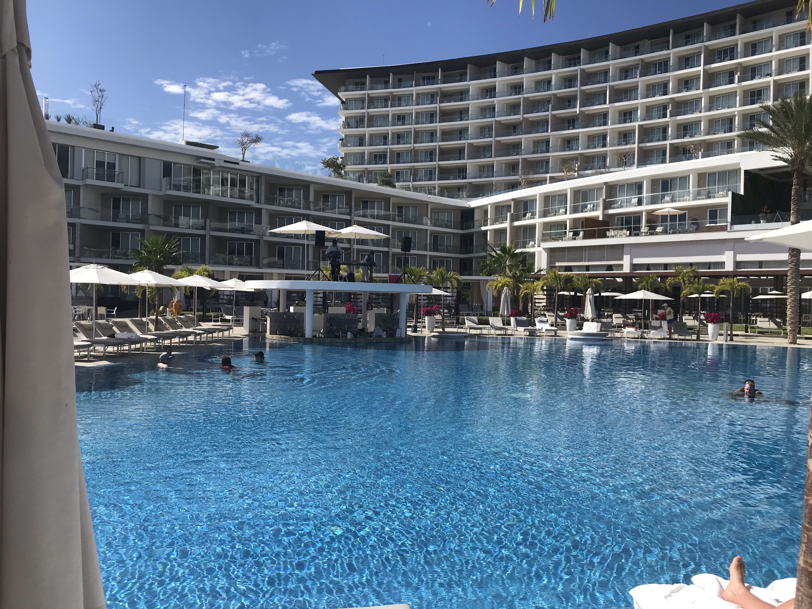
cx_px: 406
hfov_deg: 63.4
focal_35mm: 28
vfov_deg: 49.7
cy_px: 304
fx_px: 657
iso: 20
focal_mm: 3.99
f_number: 1.8
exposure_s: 1/3300
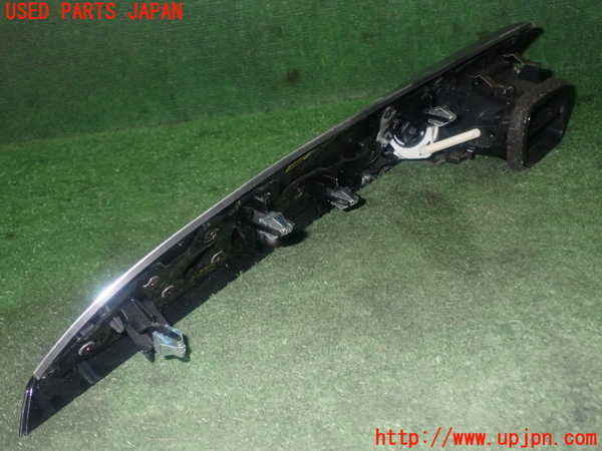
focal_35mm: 38
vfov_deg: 37.7
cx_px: 301
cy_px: 226
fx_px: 661
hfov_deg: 49.0
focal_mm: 6.83
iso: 800
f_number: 8
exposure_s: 1/40
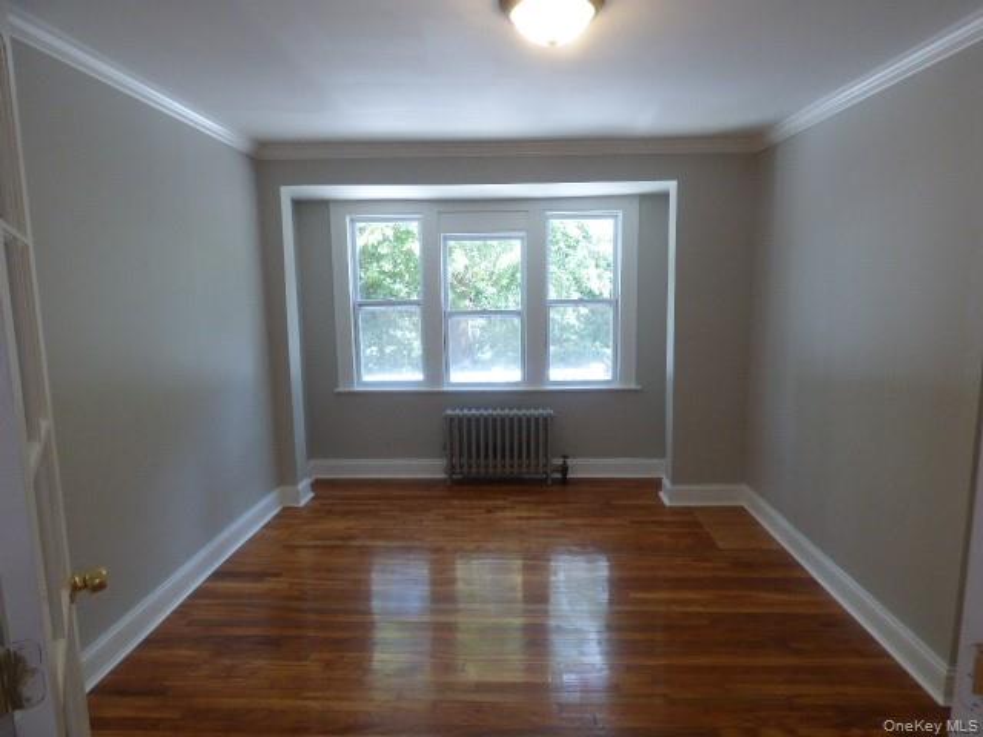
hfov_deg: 81.7
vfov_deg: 66.0
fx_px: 568
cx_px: 492
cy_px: 368
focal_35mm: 20
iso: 250
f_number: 2.8
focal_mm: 3.58
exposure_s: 1/60
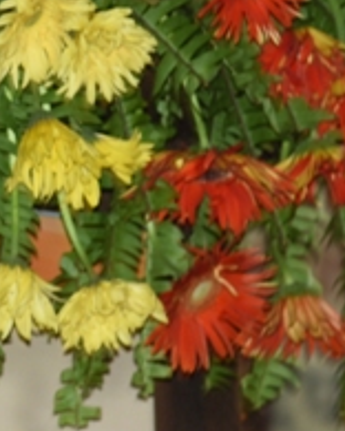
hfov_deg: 3.2
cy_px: 71
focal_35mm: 484
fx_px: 6177
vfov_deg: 4.0
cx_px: -433
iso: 400
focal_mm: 98
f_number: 4.5
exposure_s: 1/60
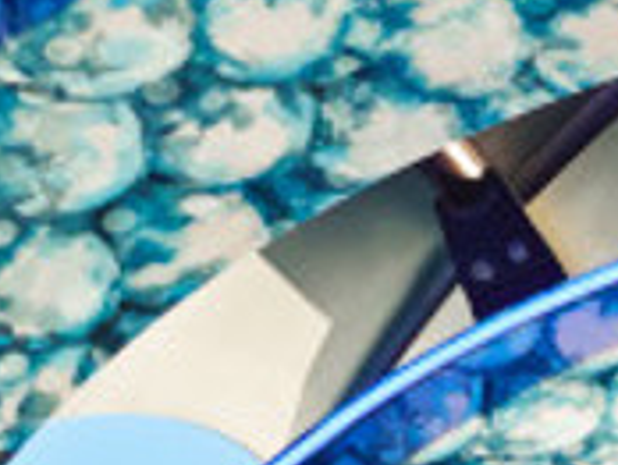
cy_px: 1225
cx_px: 1415
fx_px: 1895
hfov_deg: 13.9
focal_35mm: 106
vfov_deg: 11.0
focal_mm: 16
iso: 640
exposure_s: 1/1000
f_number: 5.6
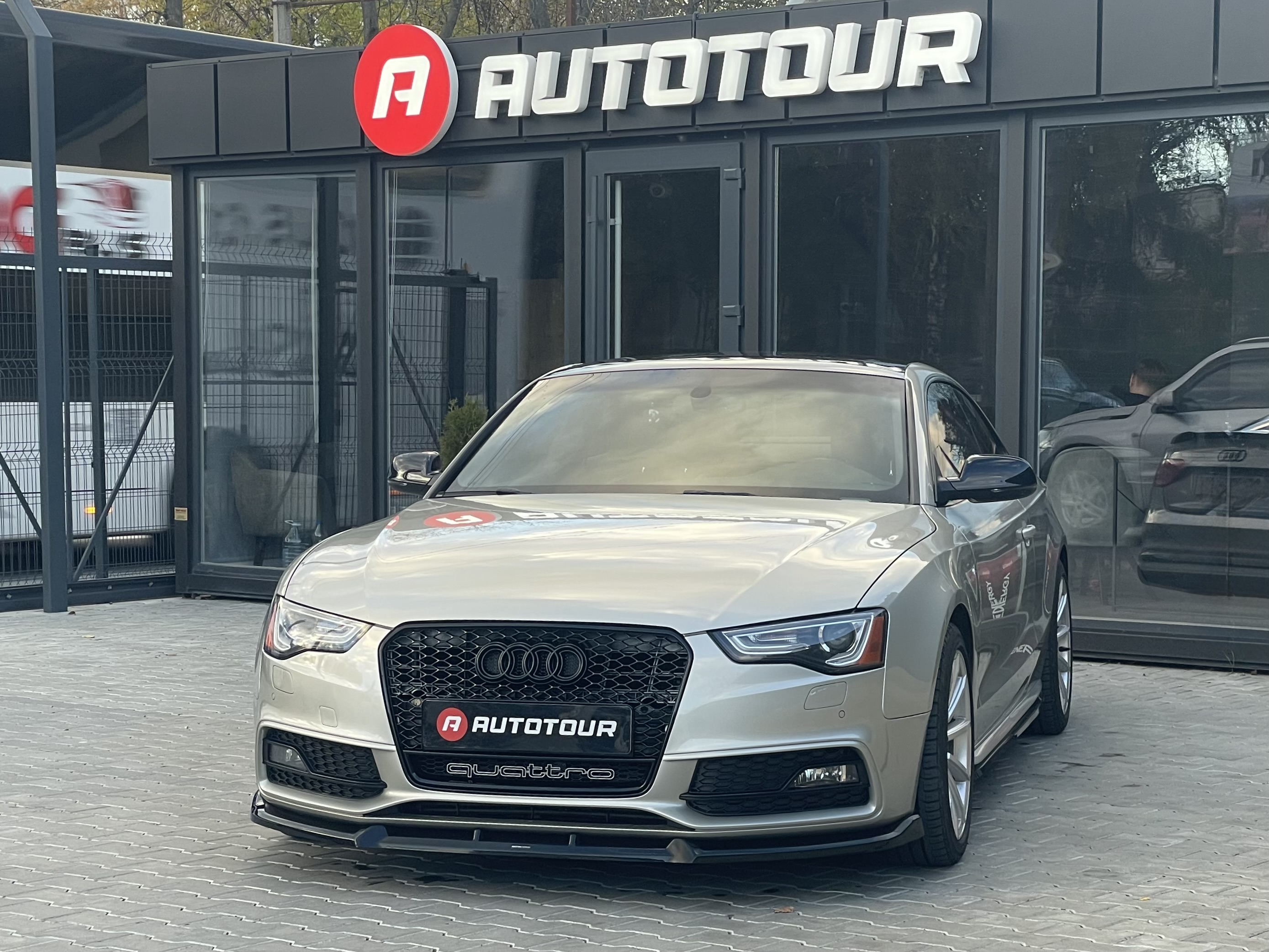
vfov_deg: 28.0
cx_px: 634
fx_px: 1906
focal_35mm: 52
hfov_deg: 36.8
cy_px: 476
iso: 32
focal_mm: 6
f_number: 2
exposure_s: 1/99
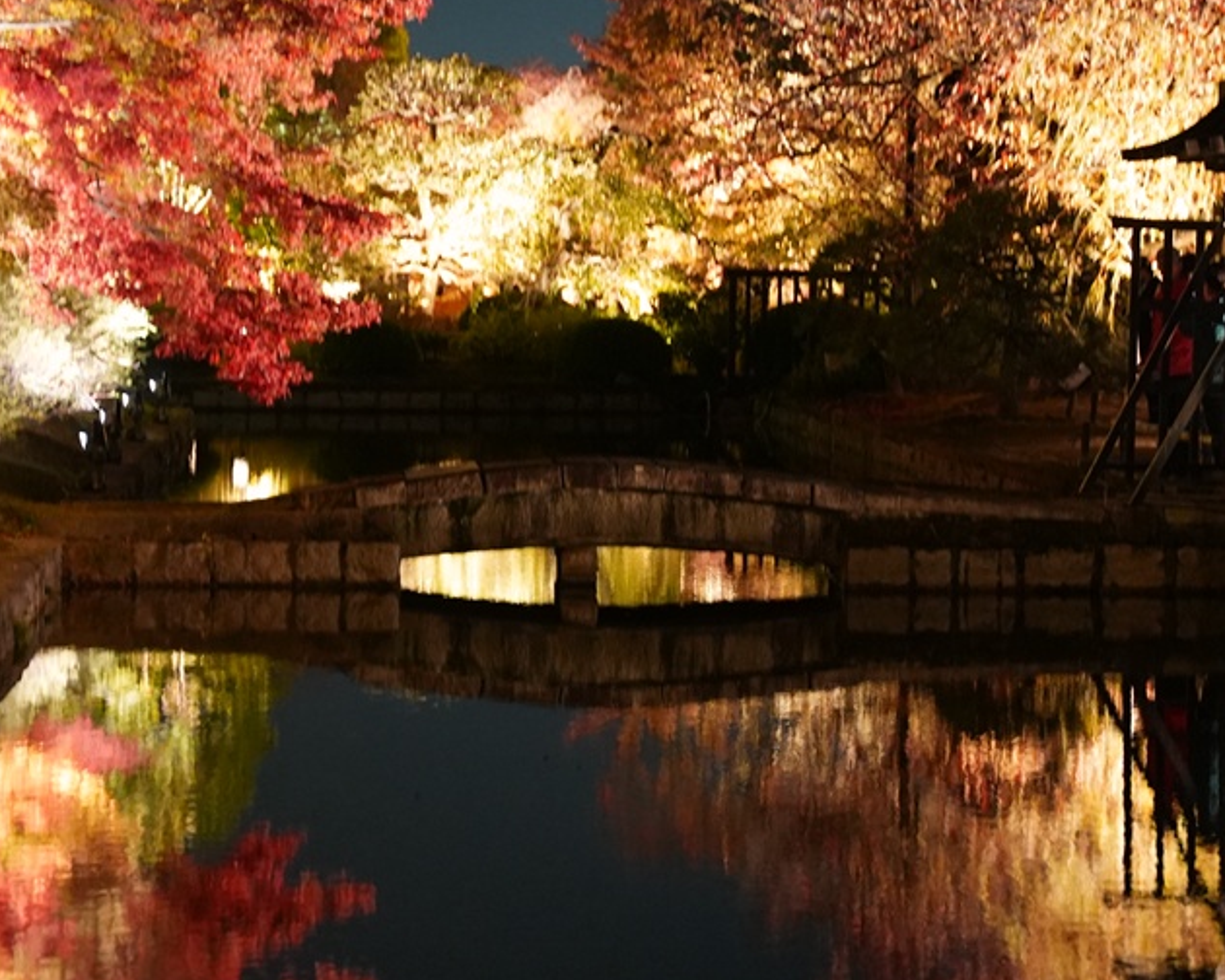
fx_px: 4423
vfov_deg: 12.6
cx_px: 636
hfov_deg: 15.8
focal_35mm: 122
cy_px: 357
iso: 4000
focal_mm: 53.9
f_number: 2.8
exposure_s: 1/15
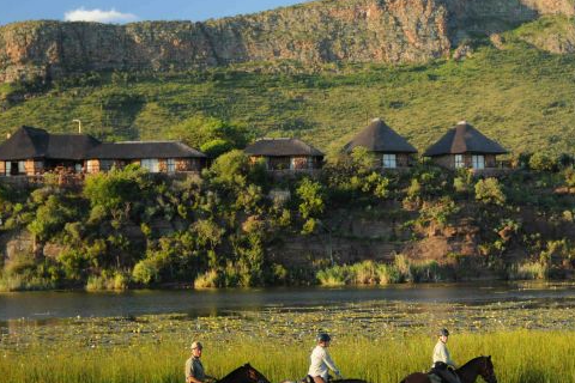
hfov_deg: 24.5
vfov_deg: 16.4
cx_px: 329
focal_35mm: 83
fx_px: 1326
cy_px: 251
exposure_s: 1/320
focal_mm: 38
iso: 640
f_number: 3.8
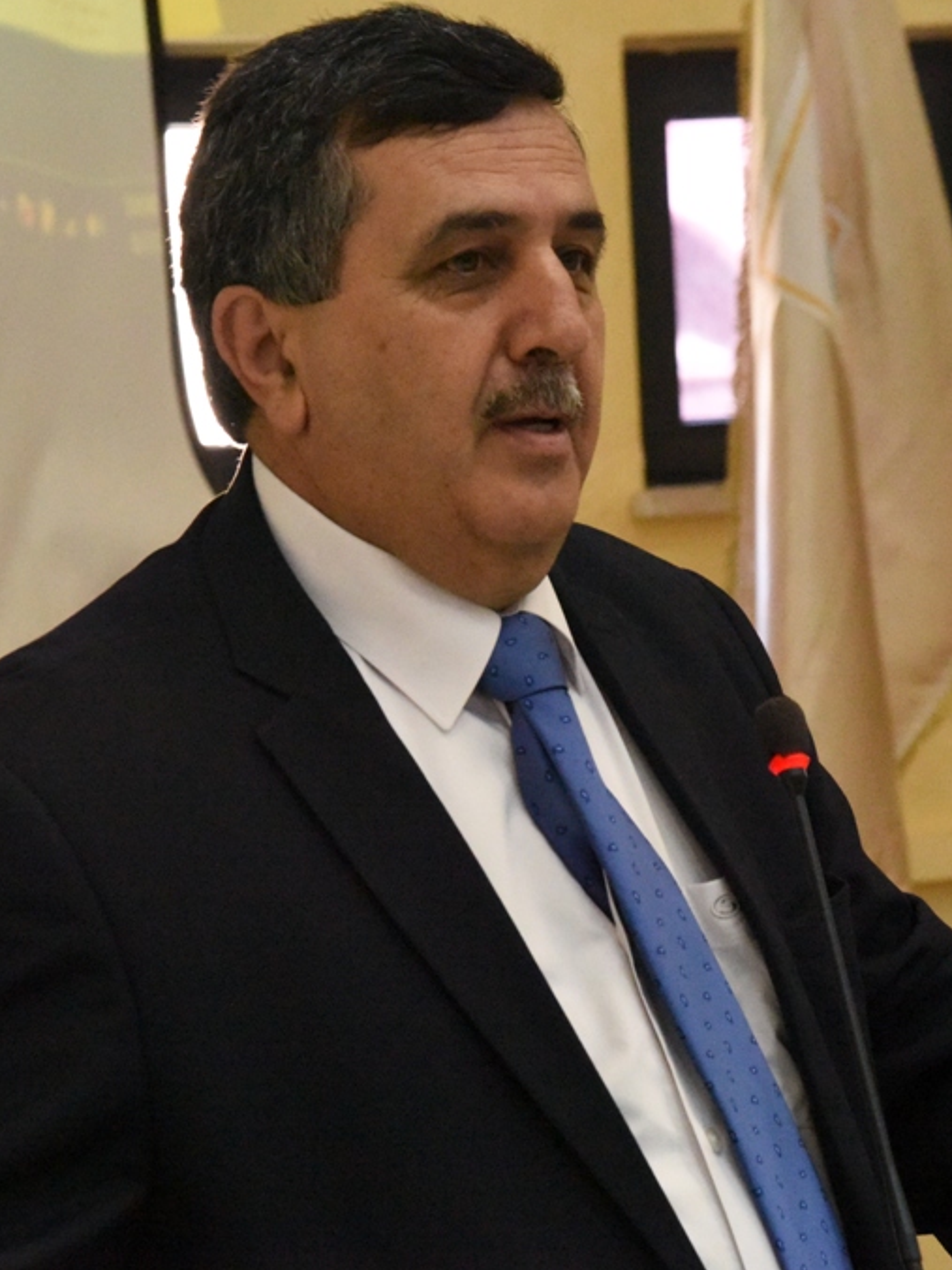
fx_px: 4914
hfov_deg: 11.1
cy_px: 632
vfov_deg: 14.7
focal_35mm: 134
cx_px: 488
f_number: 9
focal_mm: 92
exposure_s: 1/320
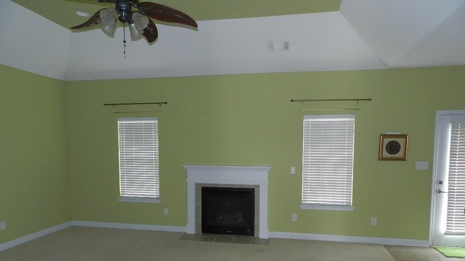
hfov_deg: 71.9
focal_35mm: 26
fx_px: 321
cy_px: 173
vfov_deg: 43.8
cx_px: 237
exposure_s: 1/30
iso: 200
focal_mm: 4
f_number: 3.4
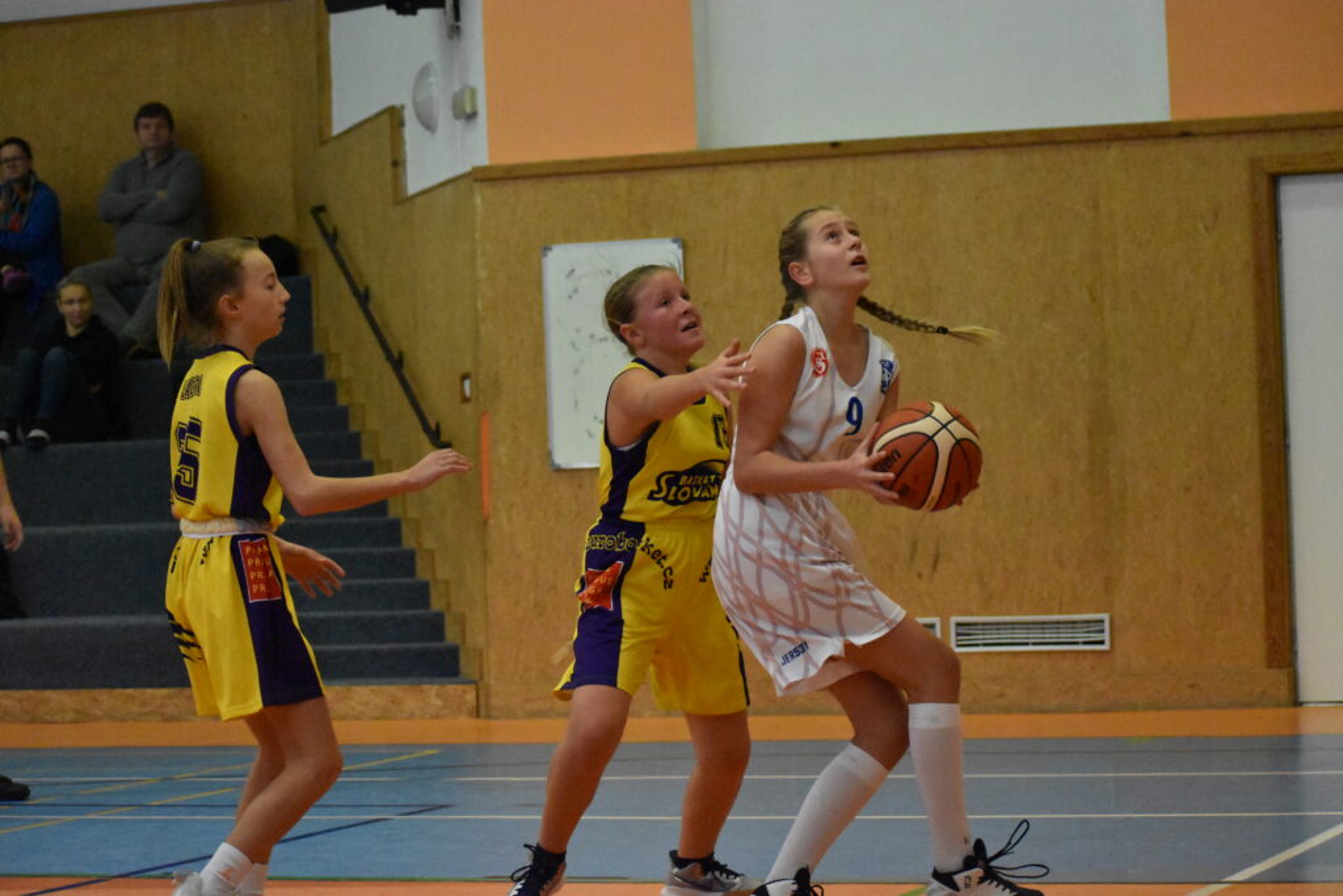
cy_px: 448
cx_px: 672
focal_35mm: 105
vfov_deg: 13.0
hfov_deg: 19.5
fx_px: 3917
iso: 10000
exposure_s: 1/800
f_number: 4.5
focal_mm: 70
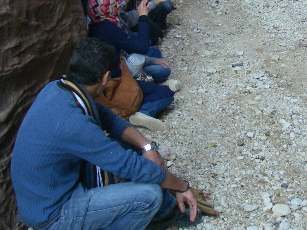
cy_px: 29
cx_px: 277
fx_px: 789
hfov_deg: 21.5
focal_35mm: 89
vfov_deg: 16.4
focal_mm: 6.3
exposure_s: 1/50
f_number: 3.3
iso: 200
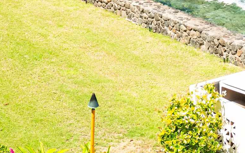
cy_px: -131
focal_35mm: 170
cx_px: 205
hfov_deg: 12.3
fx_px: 1135
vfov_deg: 7.5
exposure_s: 1/4000
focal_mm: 42
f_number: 2.8
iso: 640
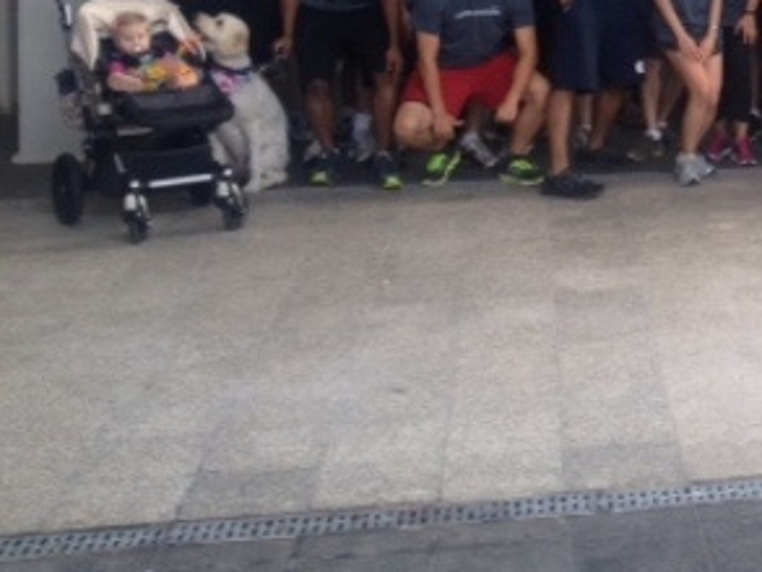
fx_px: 1894
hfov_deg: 21.1
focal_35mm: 86
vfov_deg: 16.5
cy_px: -91
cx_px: 934
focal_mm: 4.28
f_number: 2.4
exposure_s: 1/120
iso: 50
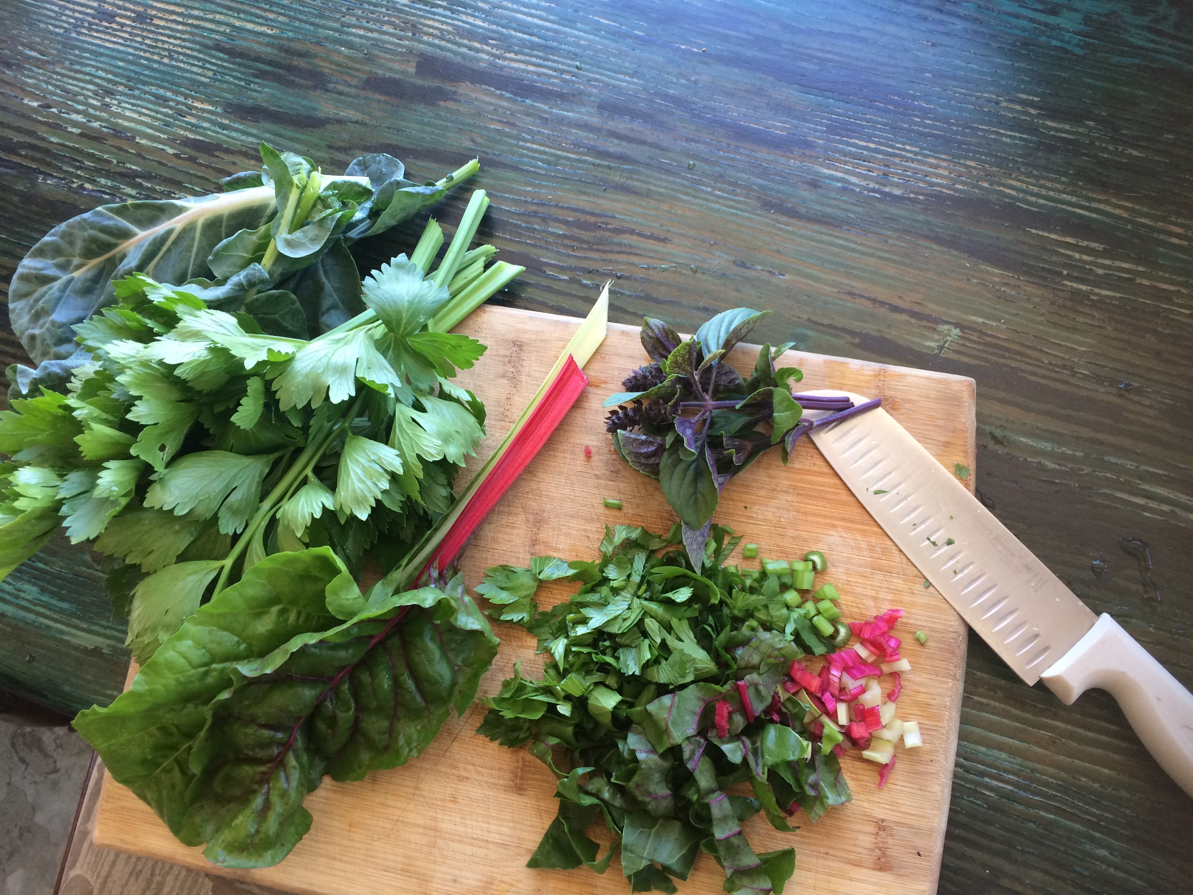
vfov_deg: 48.2
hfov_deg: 61.7
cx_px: 596
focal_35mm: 29
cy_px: 448
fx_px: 999
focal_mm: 4.15
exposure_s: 1/30
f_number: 2.2
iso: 40
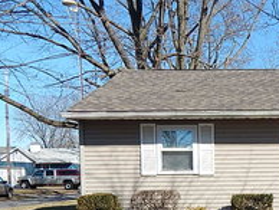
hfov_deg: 31.0
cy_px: 207
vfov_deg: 24.2
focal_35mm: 58
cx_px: 273
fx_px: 468
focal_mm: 4
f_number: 6
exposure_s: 1/500
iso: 125
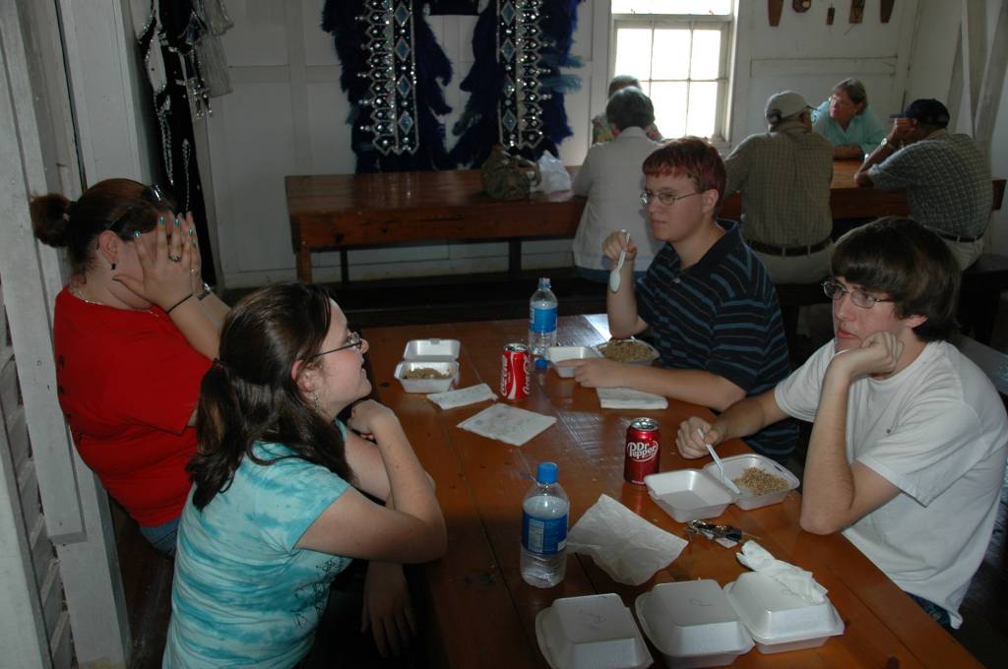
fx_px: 923
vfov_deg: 39.9
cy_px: 334
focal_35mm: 33
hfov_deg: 57.3
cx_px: 504
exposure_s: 1/60
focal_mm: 22
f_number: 3.8
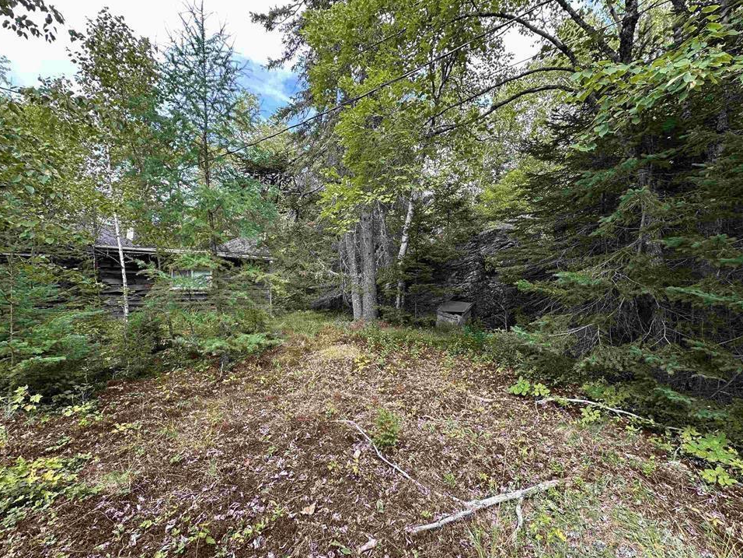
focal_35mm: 15
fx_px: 322
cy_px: 284
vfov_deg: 81.7
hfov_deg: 98.2
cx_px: 381
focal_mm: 2.22
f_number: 2.2
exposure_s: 1/152
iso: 40
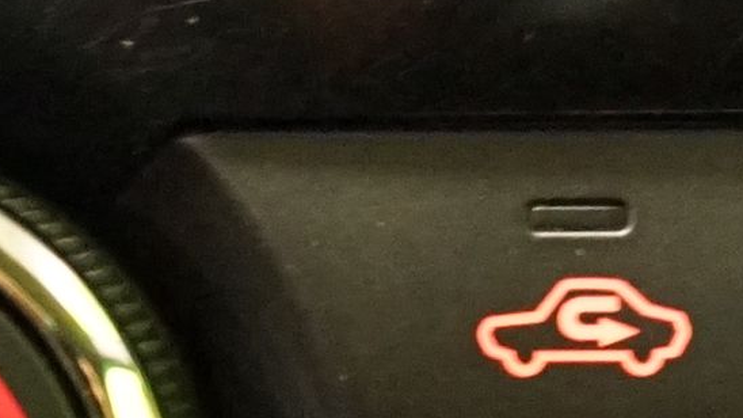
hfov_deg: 7.0
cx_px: 1388
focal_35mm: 301
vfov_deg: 4.0
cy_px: 657
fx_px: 5929
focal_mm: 40
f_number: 4
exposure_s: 1/8
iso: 6400
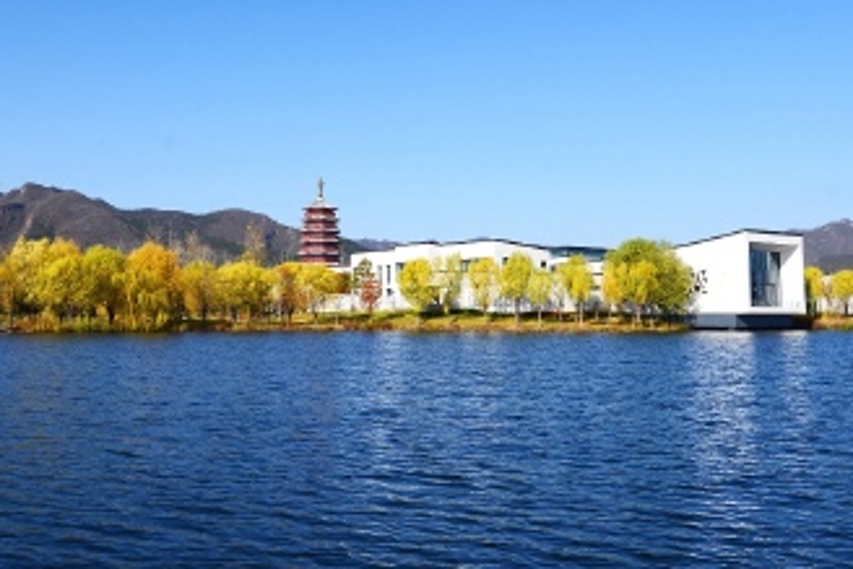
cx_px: 322
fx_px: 924
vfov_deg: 34.1
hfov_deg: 49.1
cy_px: 230
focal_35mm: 39
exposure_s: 1/500
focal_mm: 20
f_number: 8
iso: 100
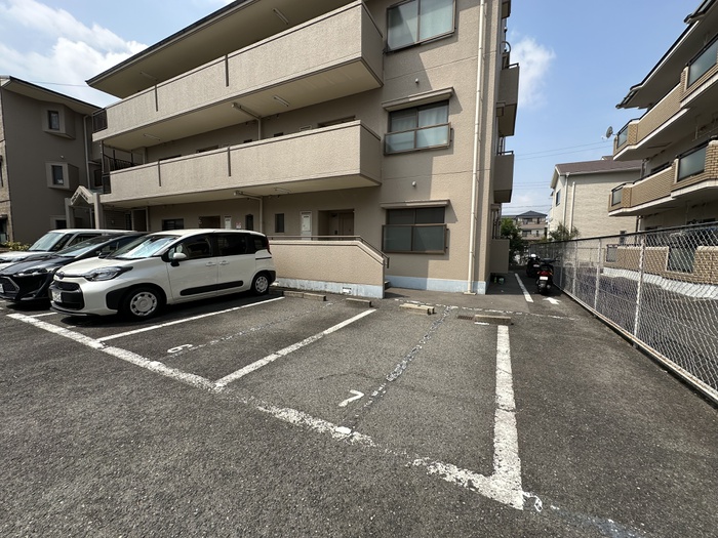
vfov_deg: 85.7
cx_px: 359
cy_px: 269
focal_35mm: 14
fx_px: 290
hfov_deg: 102.1
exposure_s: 1/1916
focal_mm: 2.22
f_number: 2.2
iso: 50
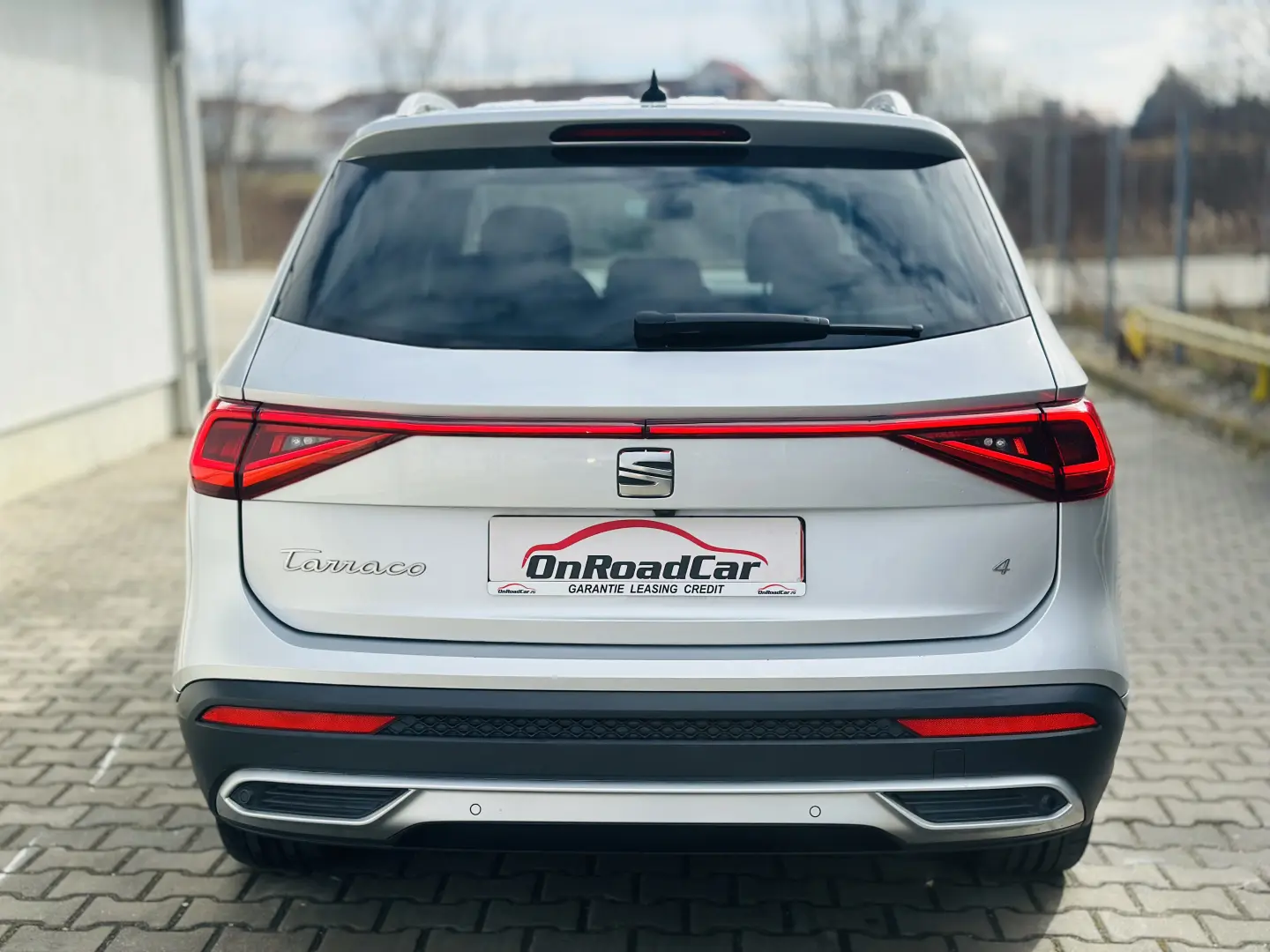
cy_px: 476
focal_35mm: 48
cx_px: 635
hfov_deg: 39.7
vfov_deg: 30.3
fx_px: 1761
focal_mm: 6.86
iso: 100
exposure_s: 1/4016
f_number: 1.78
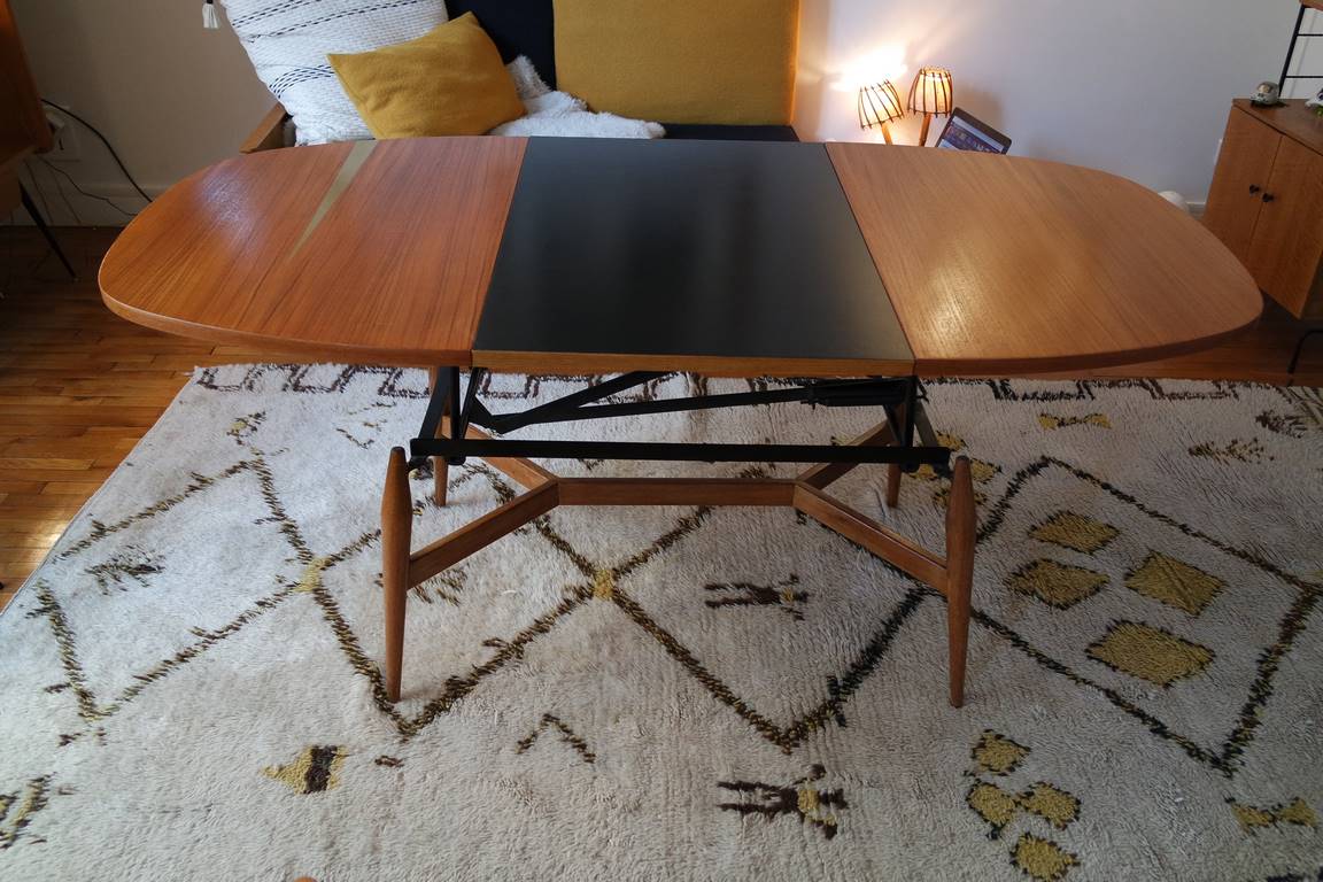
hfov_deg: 61.9
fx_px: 1102
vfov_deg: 43.6
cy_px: 441
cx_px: 662
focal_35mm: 30
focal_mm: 20
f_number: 3.5
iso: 800
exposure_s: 1/40
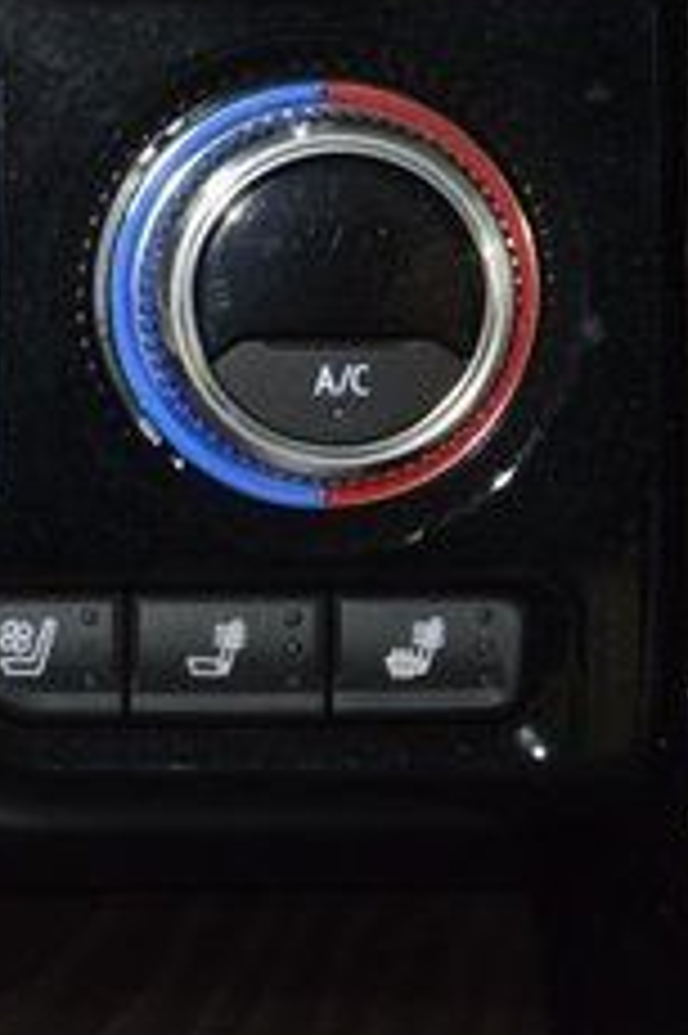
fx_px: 8383
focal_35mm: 292
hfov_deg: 4.7
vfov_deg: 7.1
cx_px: -486
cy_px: 218
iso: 1400
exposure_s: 1/50
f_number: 4.5
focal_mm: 70
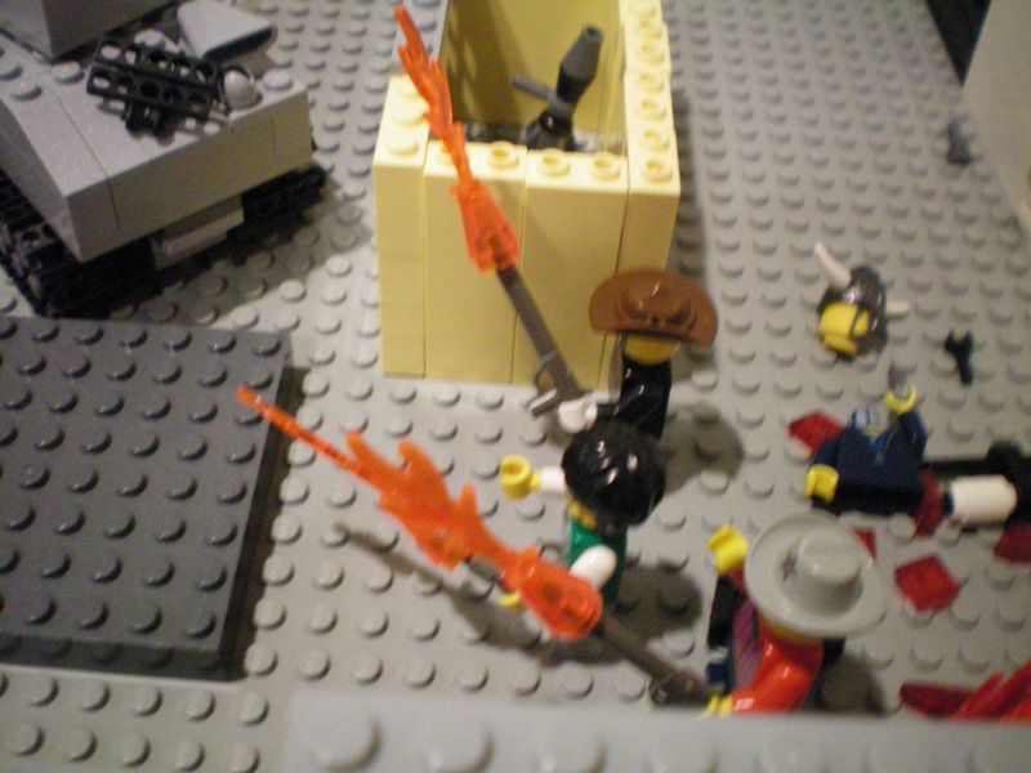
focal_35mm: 38
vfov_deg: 37.7
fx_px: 1132
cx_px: 516
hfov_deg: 49.0
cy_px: 386
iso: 400
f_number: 3.1
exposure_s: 1/13
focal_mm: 6.3
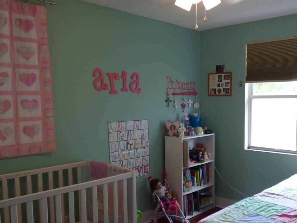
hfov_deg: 52.7
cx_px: 202
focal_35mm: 34
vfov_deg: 41.7
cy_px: 128
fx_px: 292
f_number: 2.8
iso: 125
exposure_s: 1/60
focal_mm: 3.58
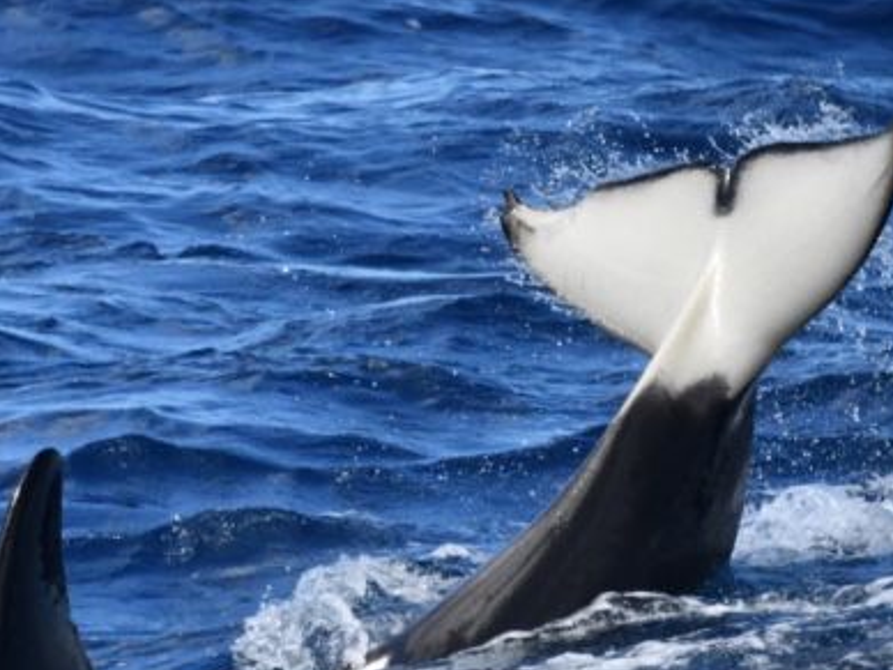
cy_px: 425
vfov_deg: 1.3
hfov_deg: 1.7
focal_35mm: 1189
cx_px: 550
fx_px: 30673
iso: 1800
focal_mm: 600
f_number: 6.3
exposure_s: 1/8000
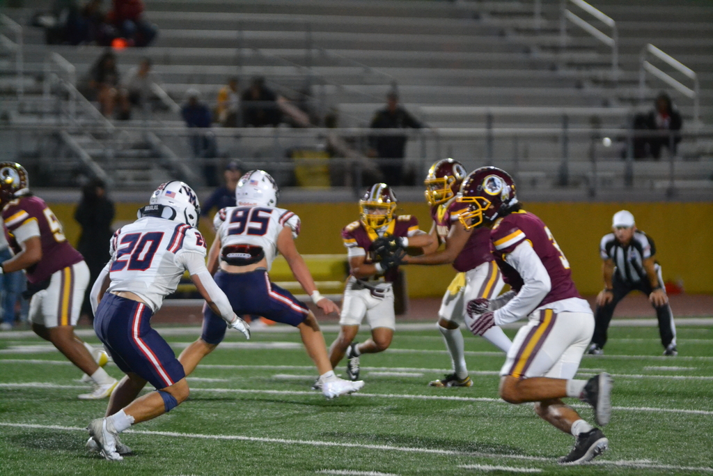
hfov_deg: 7.2
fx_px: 5645
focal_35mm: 285
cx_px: 356
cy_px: 238
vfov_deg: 4.8
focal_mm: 190
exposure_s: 1/500
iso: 3200
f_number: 2.8
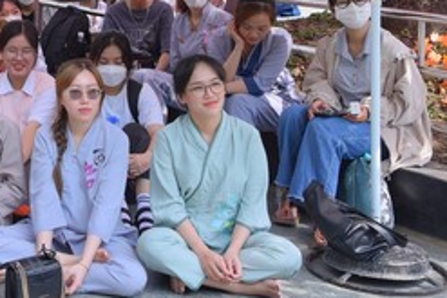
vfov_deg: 13.2
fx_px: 1242
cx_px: -101
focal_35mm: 100
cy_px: -86
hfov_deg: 19.2
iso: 100
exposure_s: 1/200
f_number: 7.1
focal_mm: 38
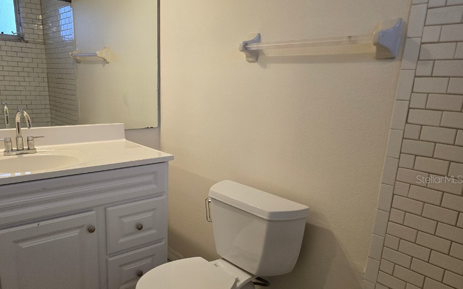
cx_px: 199
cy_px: 179
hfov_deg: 66.2
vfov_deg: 44.2
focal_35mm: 28
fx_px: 353
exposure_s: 1/120
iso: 250
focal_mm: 6.3
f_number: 1.7
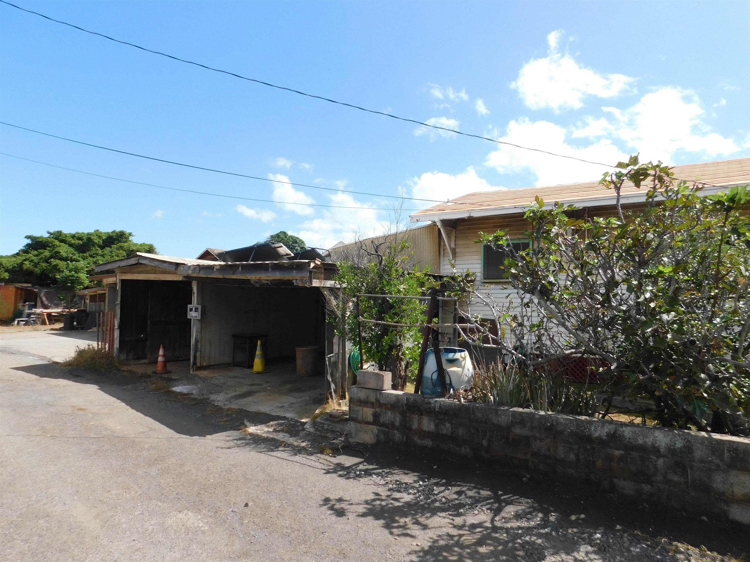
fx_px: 498
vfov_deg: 58.9
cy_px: 281
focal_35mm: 23
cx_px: 375
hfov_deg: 73.9
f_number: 3
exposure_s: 1/1250
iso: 125
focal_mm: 4
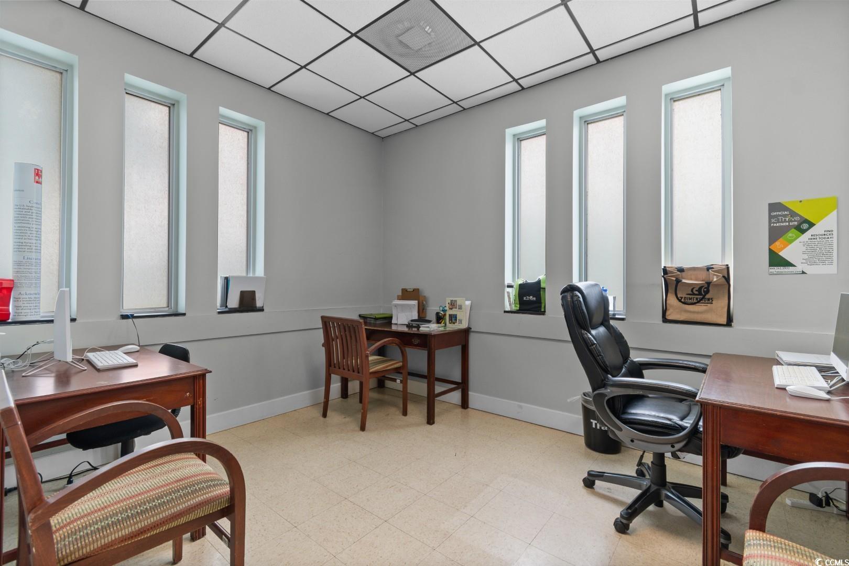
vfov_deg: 77.3
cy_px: 283
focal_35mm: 15
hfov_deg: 100.4
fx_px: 354
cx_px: 424
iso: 100
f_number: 4.5
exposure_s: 1/15
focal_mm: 10
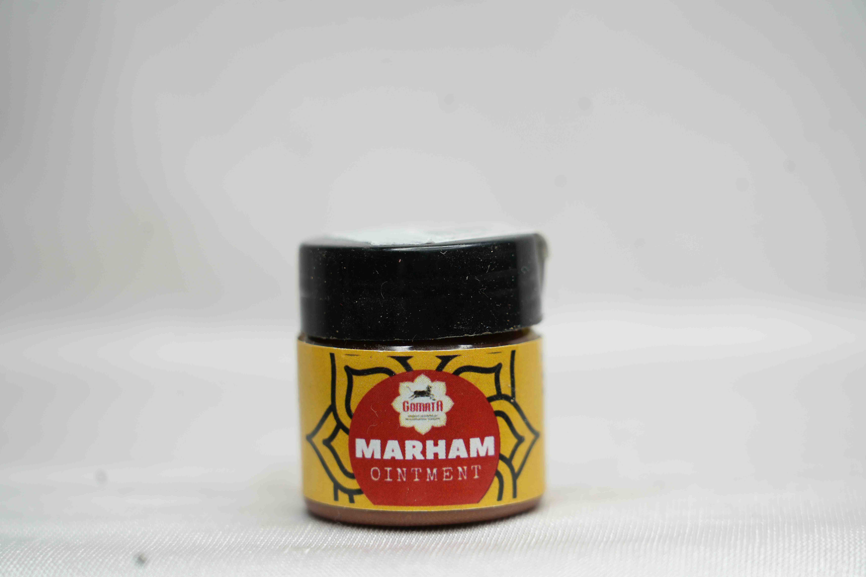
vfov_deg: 13.0
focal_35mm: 105
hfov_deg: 19.5
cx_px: 433
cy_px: 288
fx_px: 2526
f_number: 5.6
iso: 250
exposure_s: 1/60
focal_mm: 105
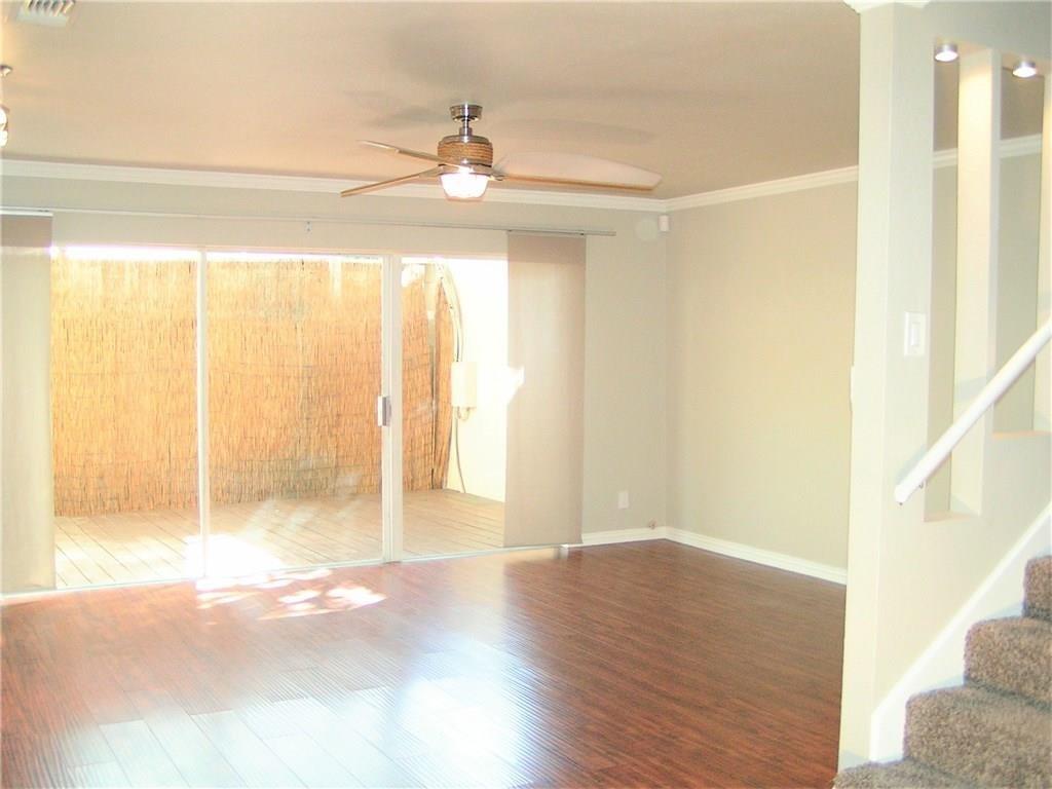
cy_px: 394
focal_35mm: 38
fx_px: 1155
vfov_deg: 37.7
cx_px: 526
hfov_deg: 49.0
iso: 160
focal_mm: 5.8
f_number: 2.8
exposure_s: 1/40
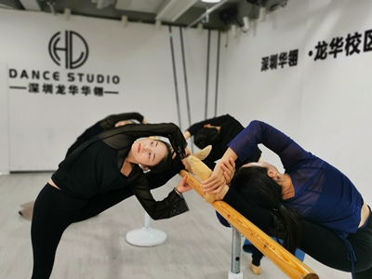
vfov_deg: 44.2
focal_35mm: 32
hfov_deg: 56.8
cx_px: 186
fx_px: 344
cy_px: 140
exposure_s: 1/100
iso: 160
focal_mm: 5.58
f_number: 1.8
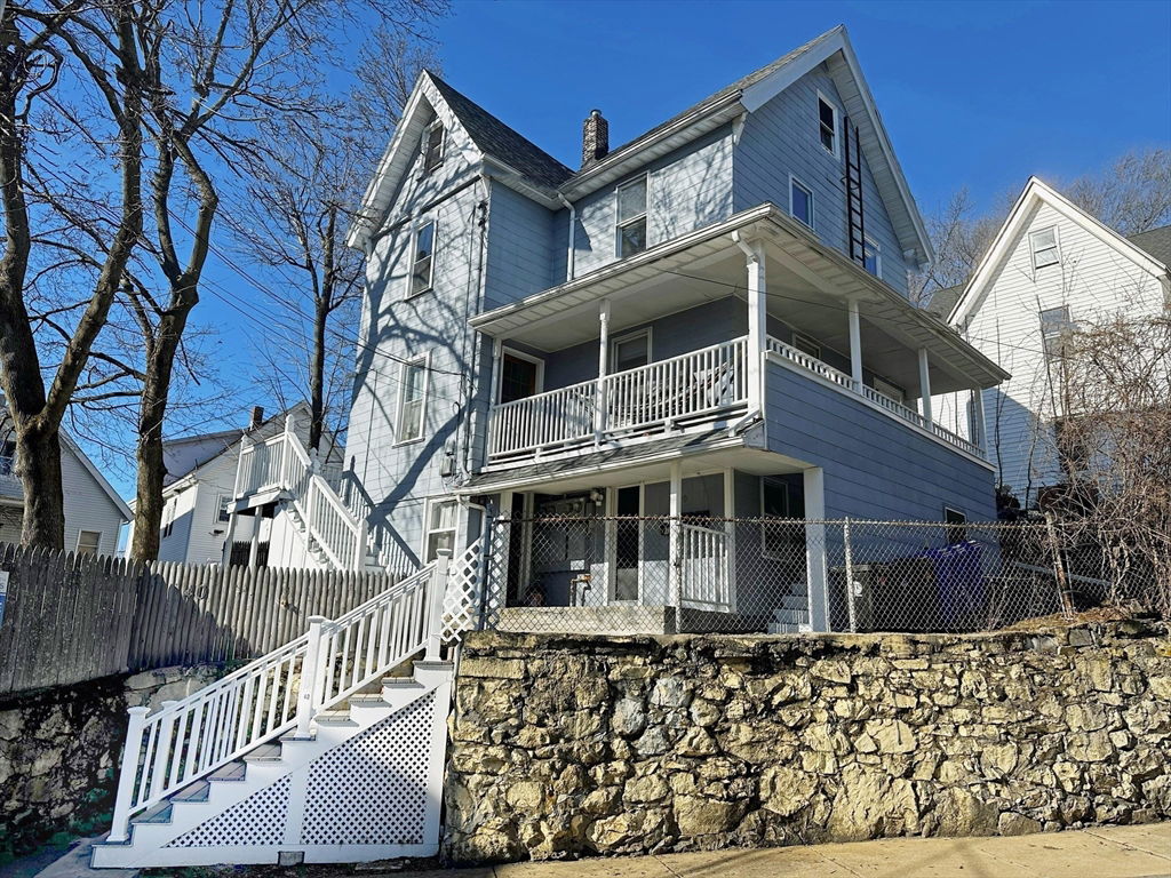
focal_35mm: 24
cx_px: 586
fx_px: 812
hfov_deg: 71.6
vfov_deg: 56.8
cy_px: 439
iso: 80
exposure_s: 1/4016
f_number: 1.78
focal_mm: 6.86
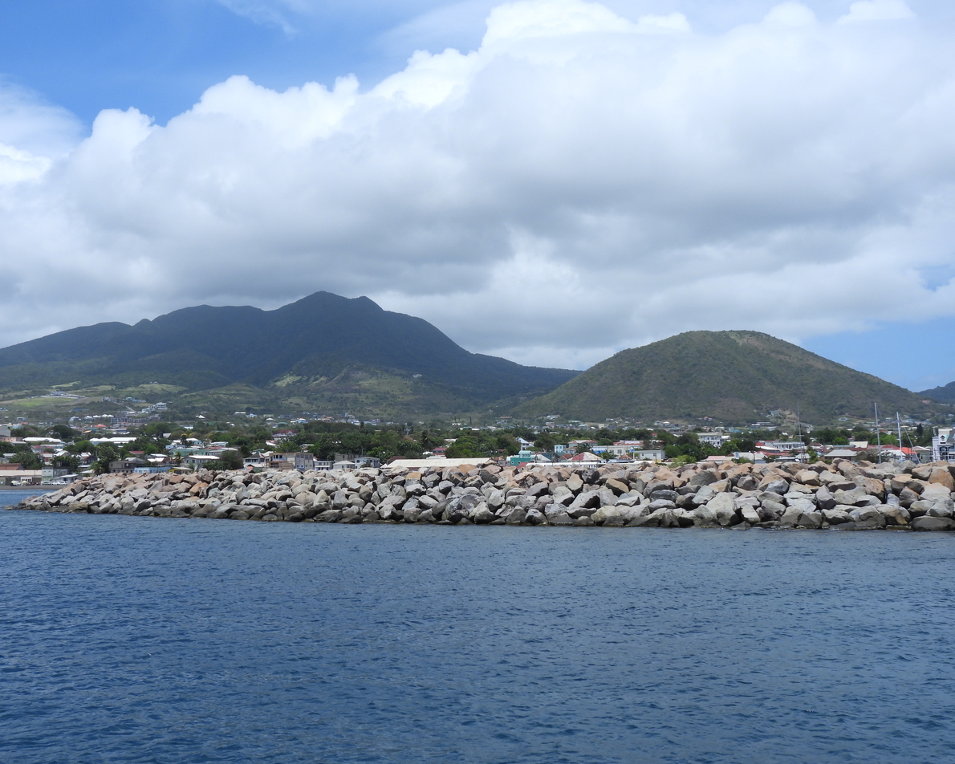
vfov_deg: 35.7
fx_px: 1187
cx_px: 453
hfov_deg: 43.8
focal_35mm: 42
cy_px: 380
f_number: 3.5
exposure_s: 1/2000
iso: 100
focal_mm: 7.1
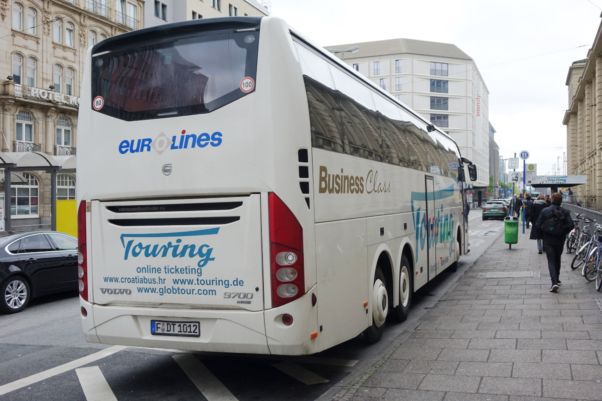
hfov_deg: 54.4
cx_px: 301
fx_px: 585
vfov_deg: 37.9
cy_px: 200
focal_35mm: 35
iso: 125
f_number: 4
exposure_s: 1/320
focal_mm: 12.83
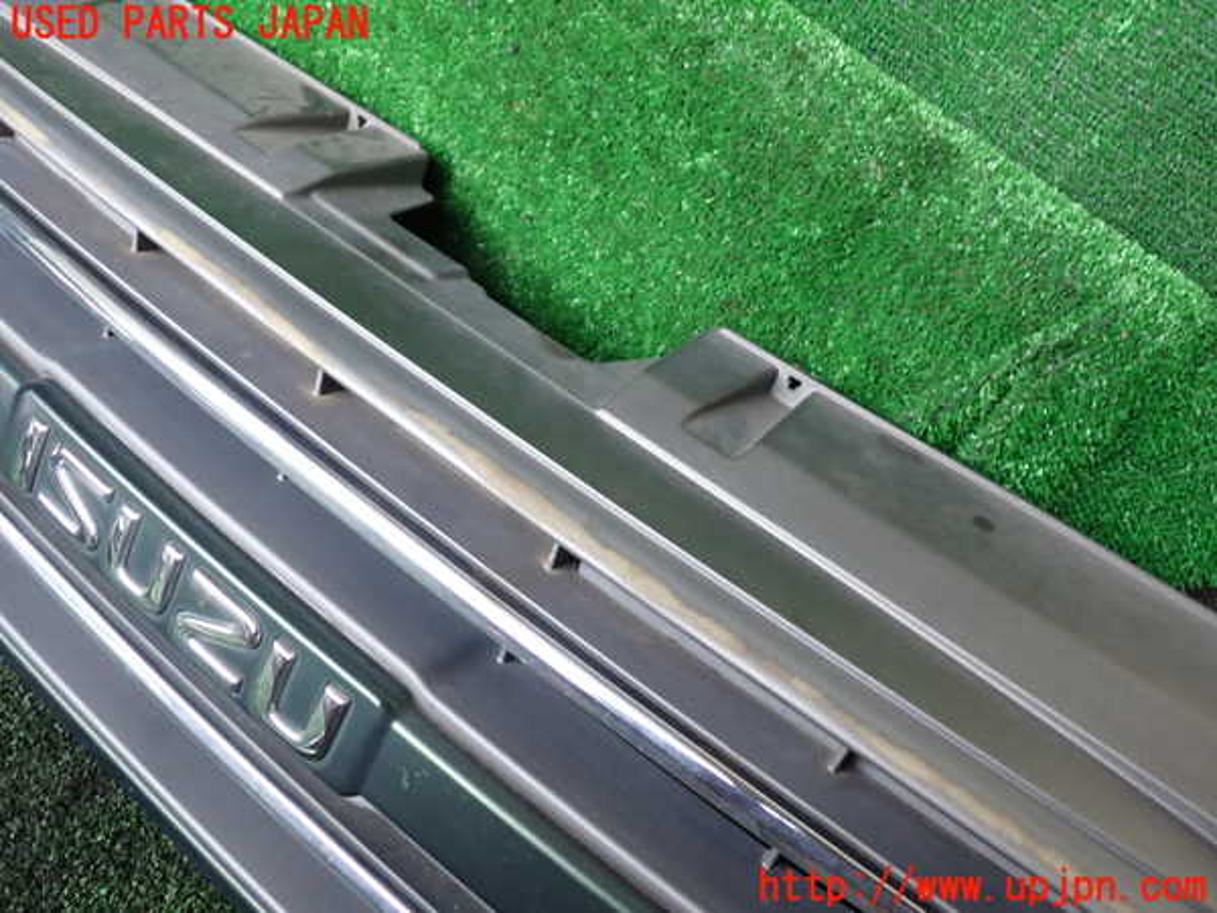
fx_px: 1055
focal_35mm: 30
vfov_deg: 46.8
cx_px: 608
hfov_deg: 60.0
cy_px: 456
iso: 500
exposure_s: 1/30
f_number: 2.3
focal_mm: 5.4
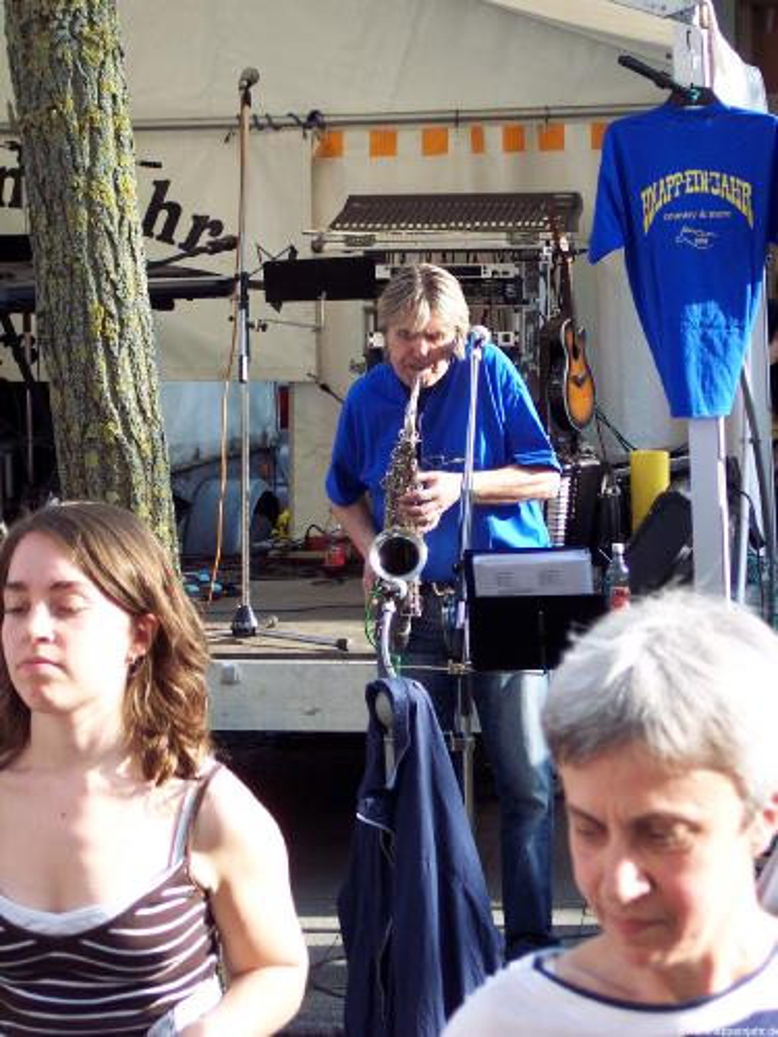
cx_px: 389
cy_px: 518
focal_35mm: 117
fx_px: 3506
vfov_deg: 16.8
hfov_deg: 12.7
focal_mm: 24
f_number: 4.8
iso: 100
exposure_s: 1/125
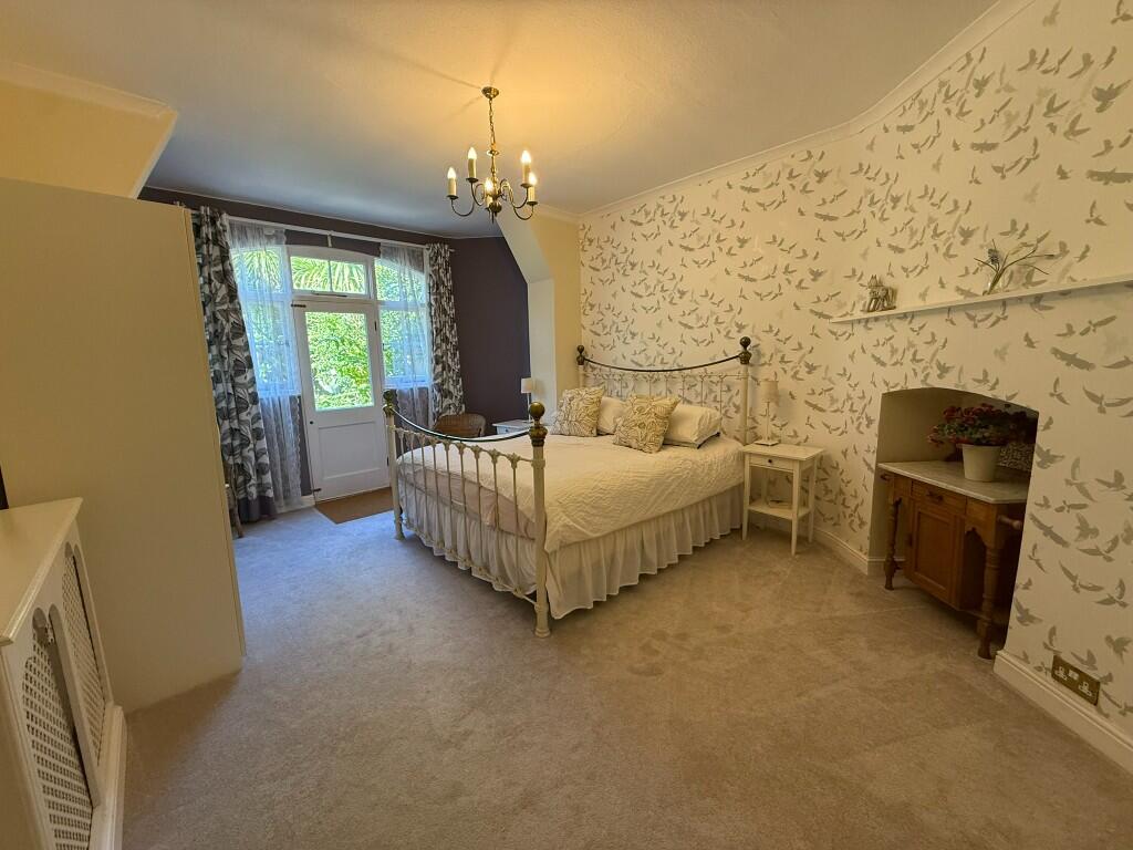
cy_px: 425
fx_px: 458
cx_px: 566
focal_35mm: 14
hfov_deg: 102.1
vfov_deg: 85.7
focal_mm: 2.22
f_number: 2.2
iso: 250
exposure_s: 1/100
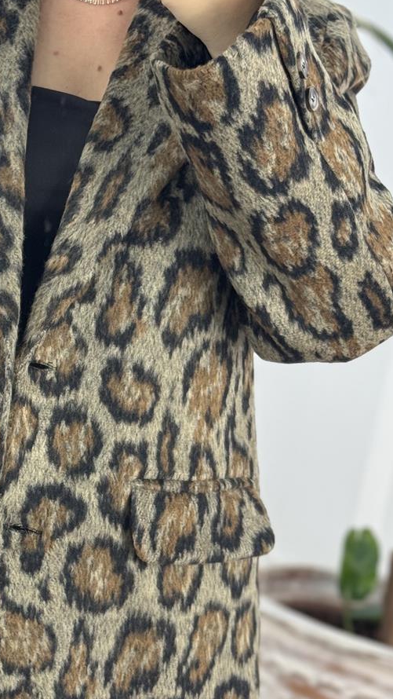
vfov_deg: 22.7
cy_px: 410
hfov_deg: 12.7
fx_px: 1740
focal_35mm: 94
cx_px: 13
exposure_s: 1/100
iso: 80
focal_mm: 6.76
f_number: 1.78
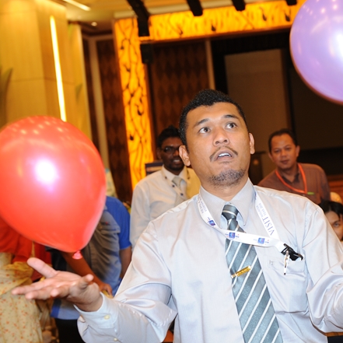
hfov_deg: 22.9
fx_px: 830
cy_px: 184
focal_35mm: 74
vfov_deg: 23.4
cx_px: 299
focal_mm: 48
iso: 1000
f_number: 4
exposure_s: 1/50
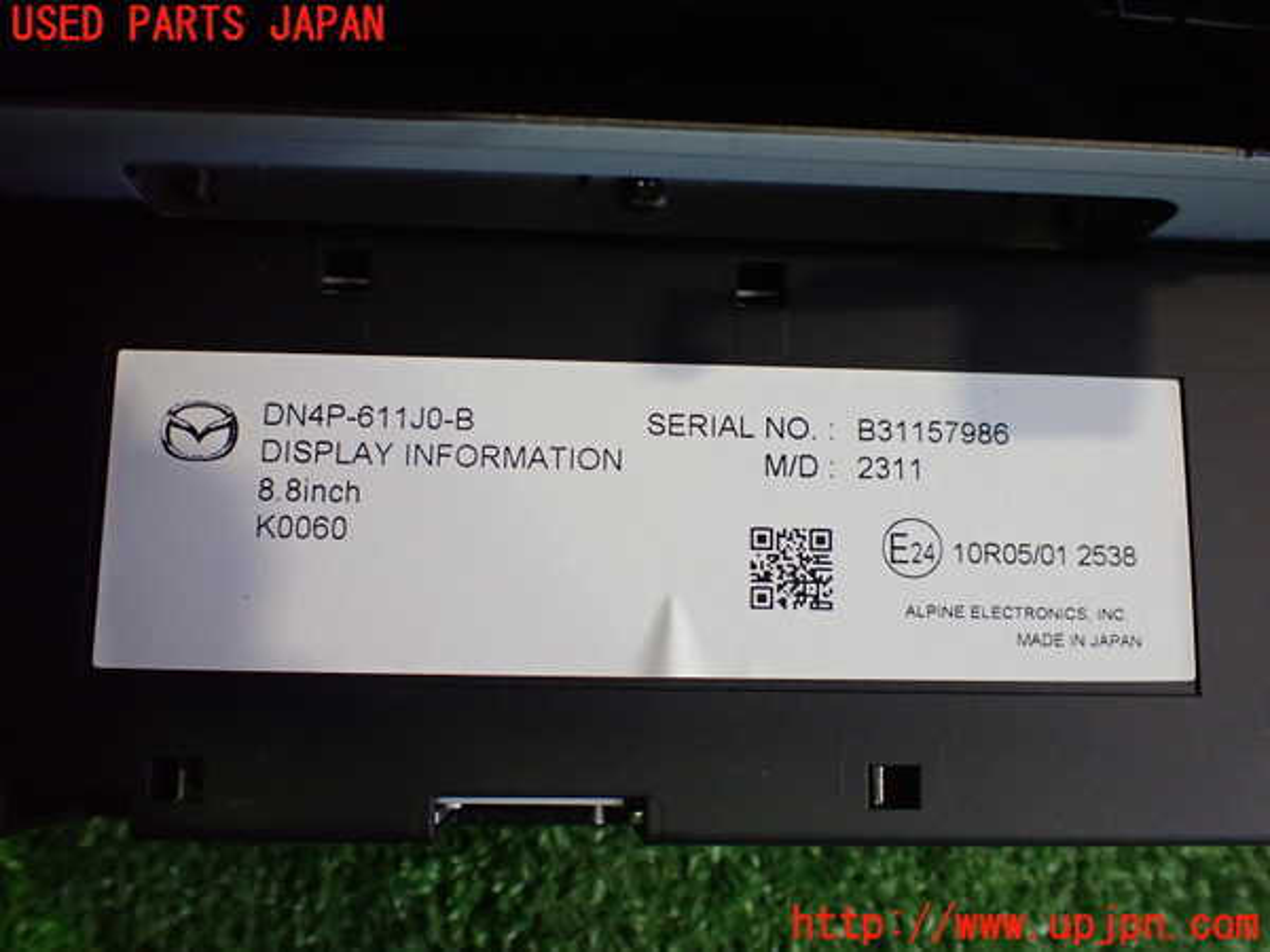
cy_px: 476
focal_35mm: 30
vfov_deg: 46.8
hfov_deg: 60.0
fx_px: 1101
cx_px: 635
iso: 800
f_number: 2.3
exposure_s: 1/80
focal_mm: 5.4
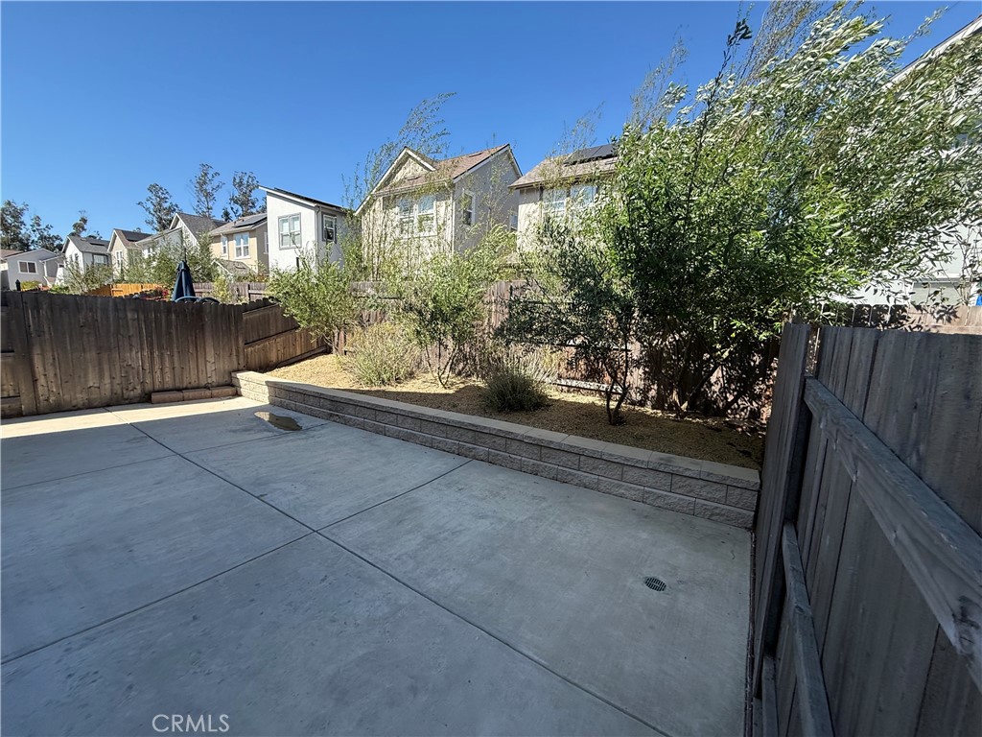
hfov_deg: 102.1
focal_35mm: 14
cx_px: 491
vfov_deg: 85.7
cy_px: 368
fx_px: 397
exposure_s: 1/1001
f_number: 2.2
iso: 64
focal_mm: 2.22
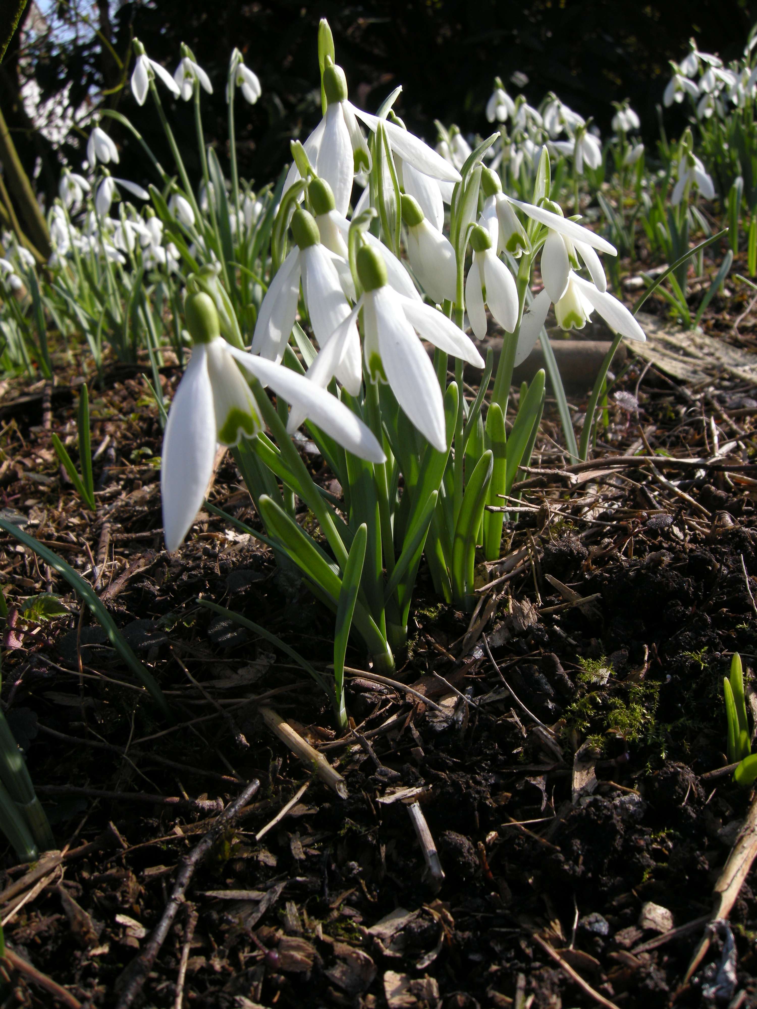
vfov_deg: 52.6
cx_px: 378
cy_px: 504
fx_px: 1021
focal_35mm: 35
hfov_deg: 40.7
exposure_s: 1/200
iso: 64
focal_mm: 7.5
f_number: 4.8
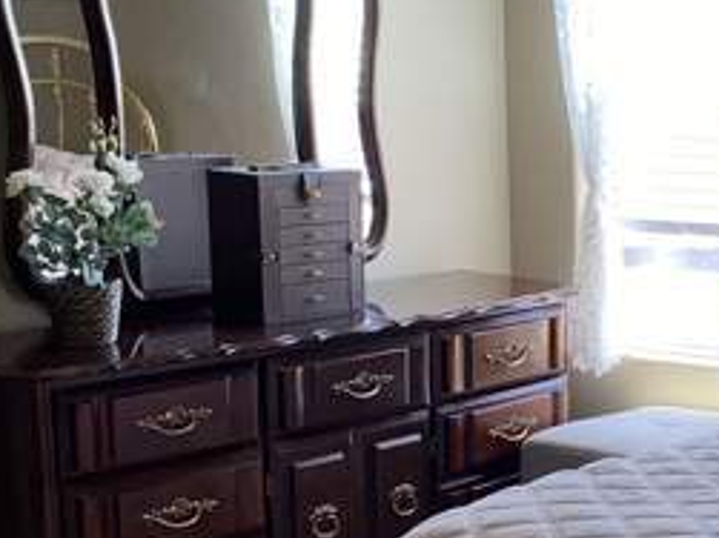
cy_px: 415
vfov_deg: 17.6
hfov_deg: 22.7
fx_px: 1723
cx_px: 716
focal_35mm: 83
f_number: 1.8
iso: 32
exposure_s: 1/73
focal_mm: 4.25
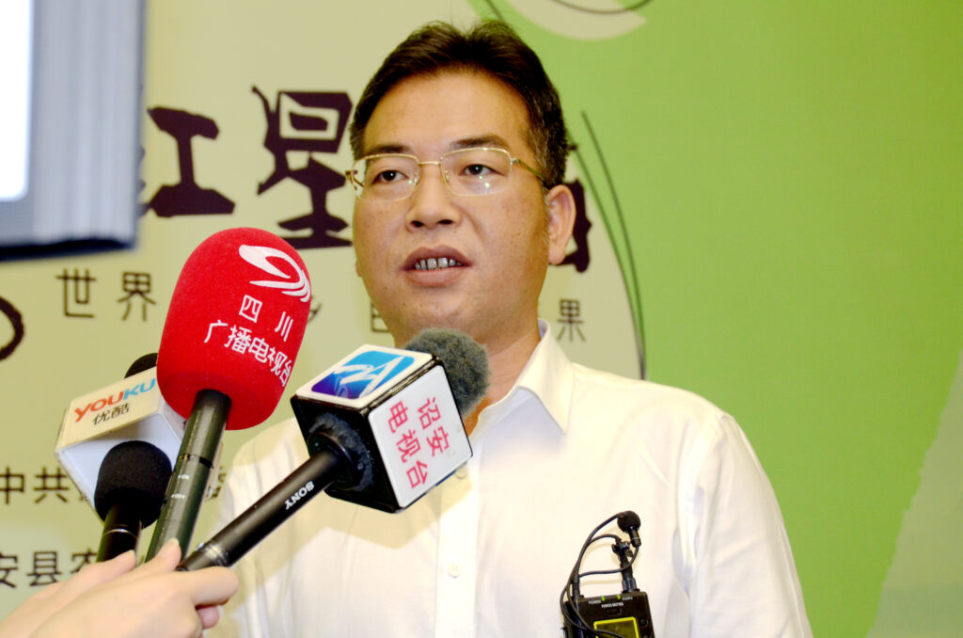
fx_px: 1922
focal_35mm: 72
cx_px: 482
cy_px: 319
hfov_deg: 28.1
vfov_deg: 18.8
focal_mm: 48
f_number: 6.3
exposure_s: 1/60
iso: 800
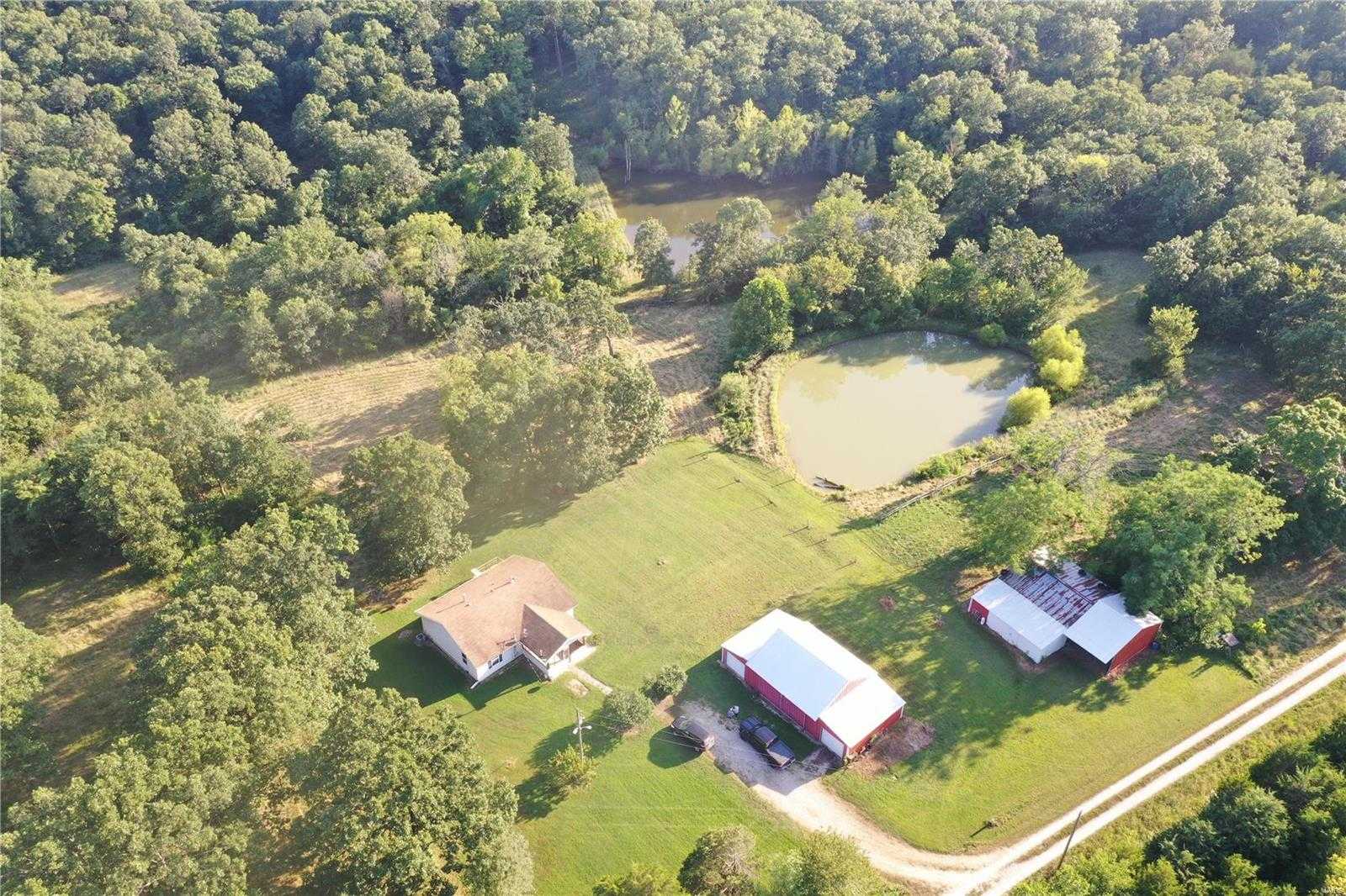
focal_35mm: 28
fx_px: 1047
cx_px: 673
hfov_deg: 65.5
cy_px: 448
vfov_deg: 46.4
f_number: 8
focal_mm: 10.26
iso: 100
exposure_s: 1/30
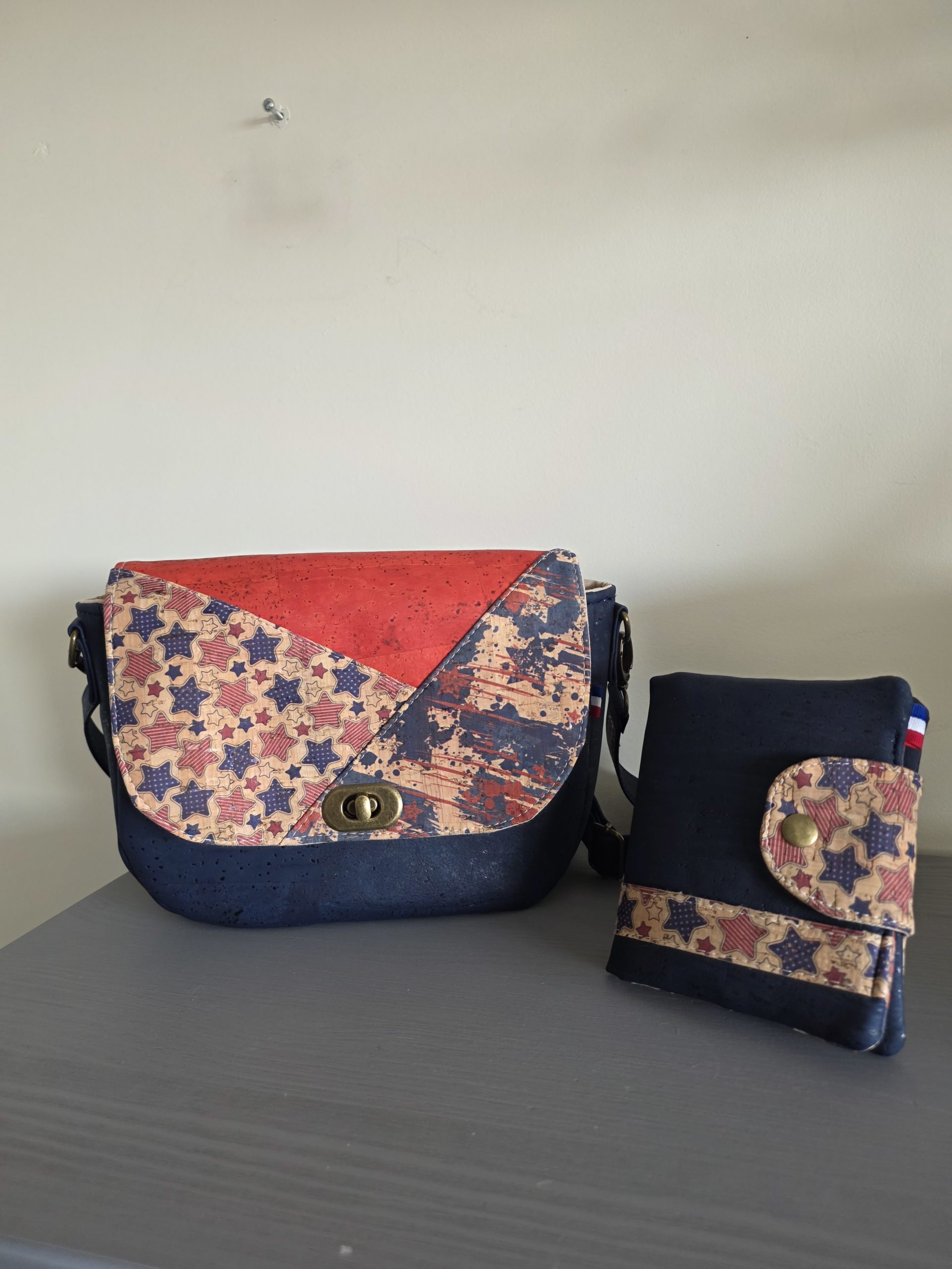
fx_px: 843
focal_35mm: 23
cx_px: 476
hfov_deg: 58.9
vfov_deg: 73.9
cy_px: 634
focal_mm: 6.3
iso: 125
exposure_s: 1/100
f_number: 1.7
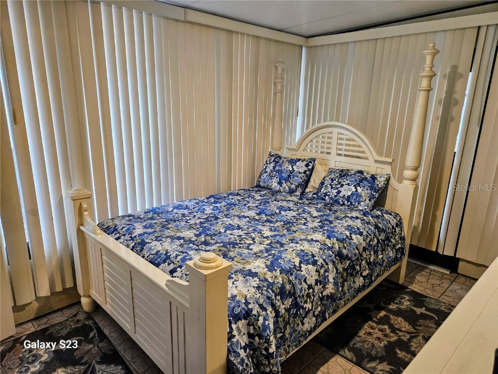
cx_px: 249
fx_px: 331
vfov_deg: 58.9
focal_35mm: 23
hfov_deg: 73.9
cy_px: 187
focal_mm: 5.4
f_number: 1.8
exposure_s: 1/120
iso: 400
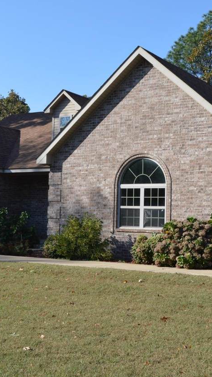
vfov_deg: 39.2
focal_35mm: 53
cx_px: 146
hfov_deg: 22.5
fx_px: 530
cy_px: 191
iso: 100
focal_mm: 22
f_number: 7.1
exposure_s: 1/200
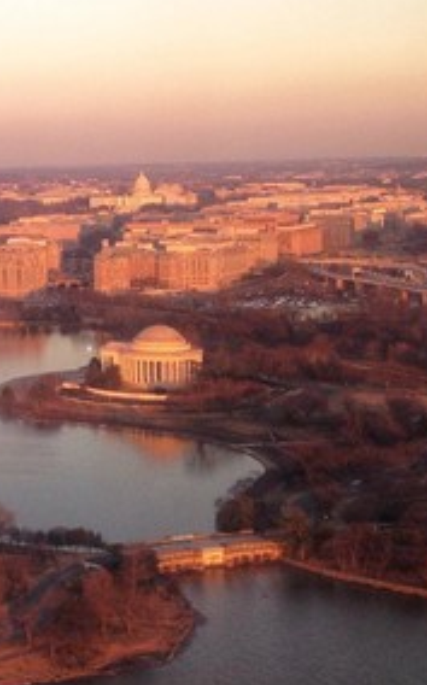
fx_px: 1381
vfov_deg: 27.8
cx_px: -280
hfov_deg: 15.7
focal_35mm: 74
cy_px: 292
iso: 50
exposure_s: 1/201
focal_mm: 4.12
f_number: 2.4
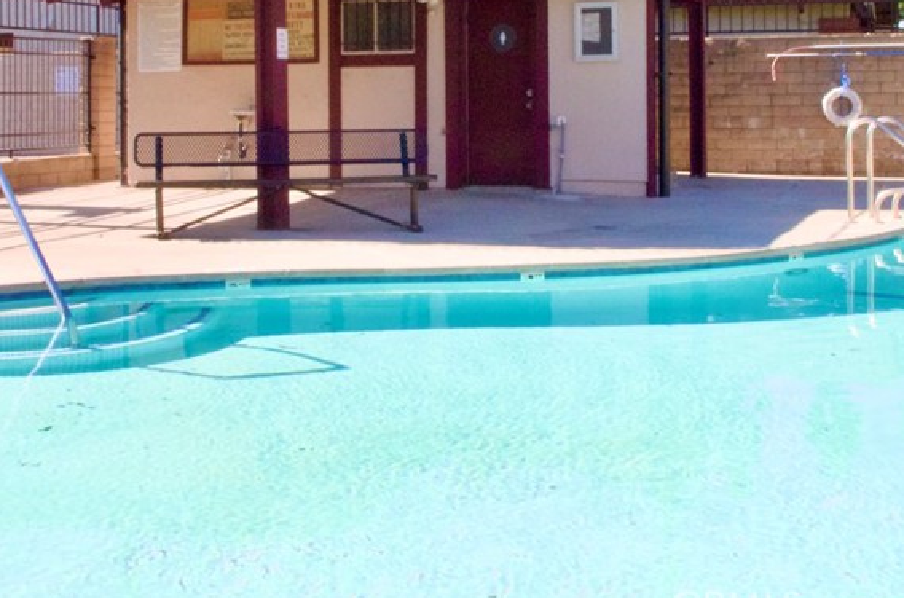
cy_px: 88
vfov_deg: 23.6
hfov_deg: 35.7
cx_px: 458
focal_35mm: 56
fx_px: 1403
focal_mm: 21.25
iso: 3200
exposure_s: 1/200
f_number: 14
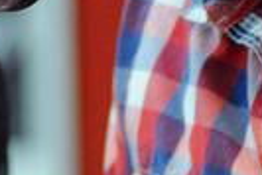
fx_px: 5175
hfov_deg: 2.9
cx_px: -37
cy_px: -134
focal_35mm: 710
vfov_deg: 1.9
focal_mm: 105
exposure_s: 1/50
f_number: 2.8
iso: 1600
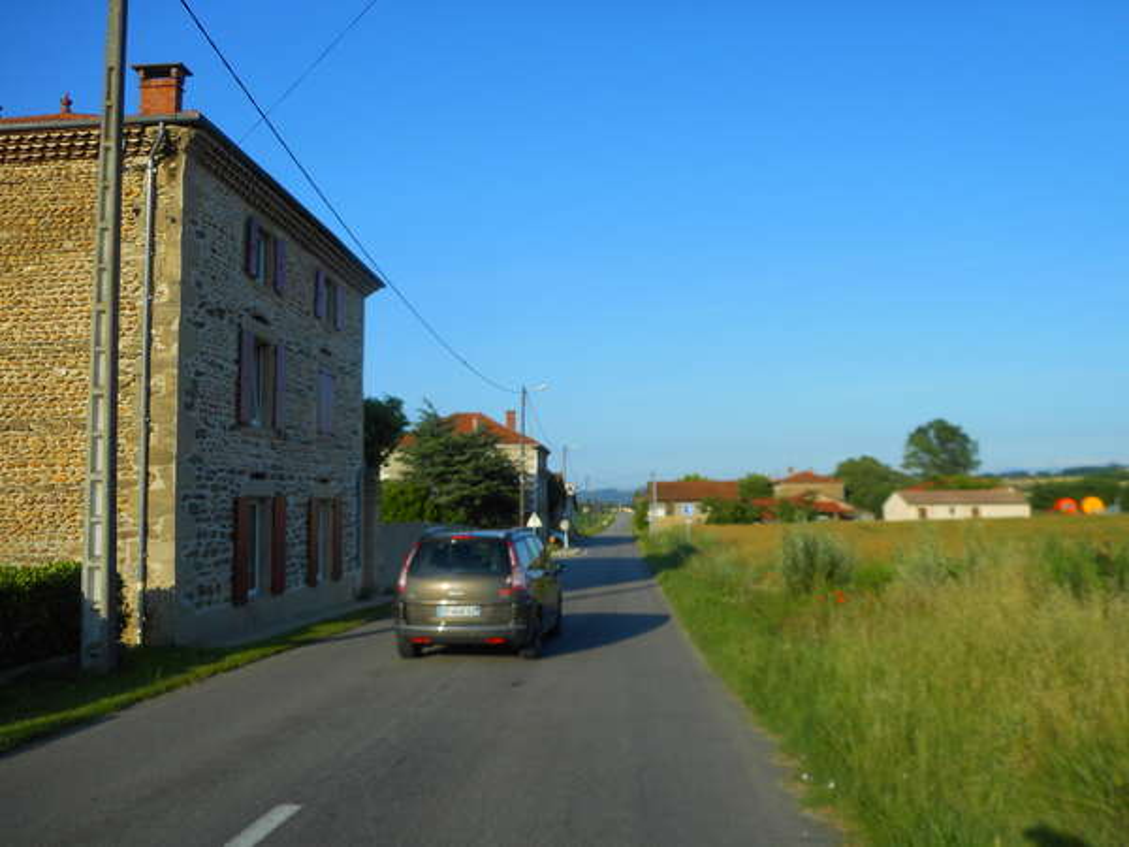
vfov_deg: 48.2
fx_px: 946
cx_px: 564
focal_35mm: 29
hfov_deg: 61.7
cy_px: 424
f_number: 4
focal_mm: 5.2
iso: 80
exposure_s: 1/800
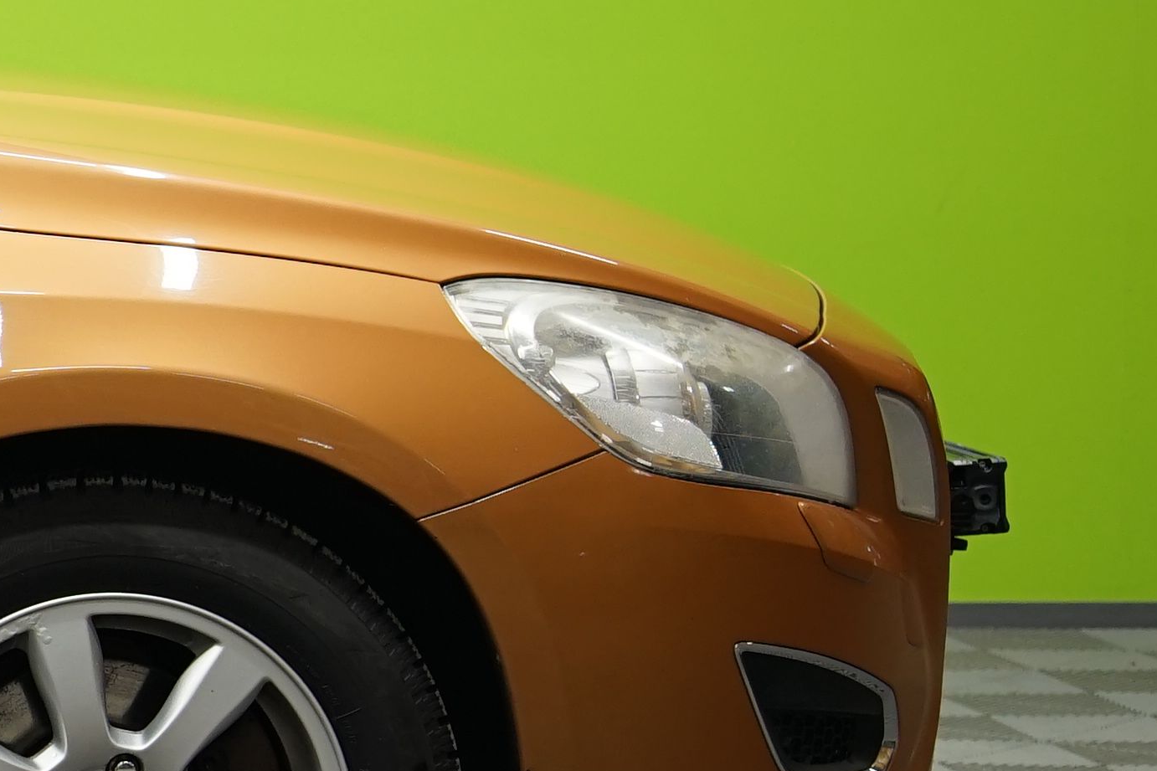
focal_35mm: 178
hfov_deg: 10.4
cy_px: 482
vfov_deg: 7.7
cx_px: -1329
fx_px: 5720
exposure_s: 1/30
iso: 500
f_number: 3.5
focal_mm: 41
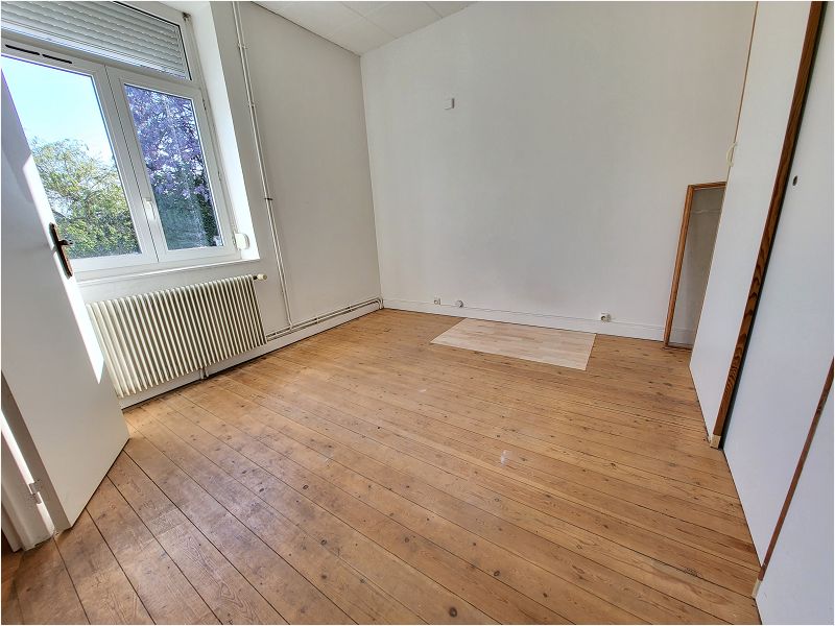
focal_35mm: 13
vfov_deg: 89.9
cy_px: 313
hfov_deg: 106.2
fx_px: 314
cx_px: 418
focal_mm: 1.74
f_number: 2.2
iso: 40
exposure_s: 1/50
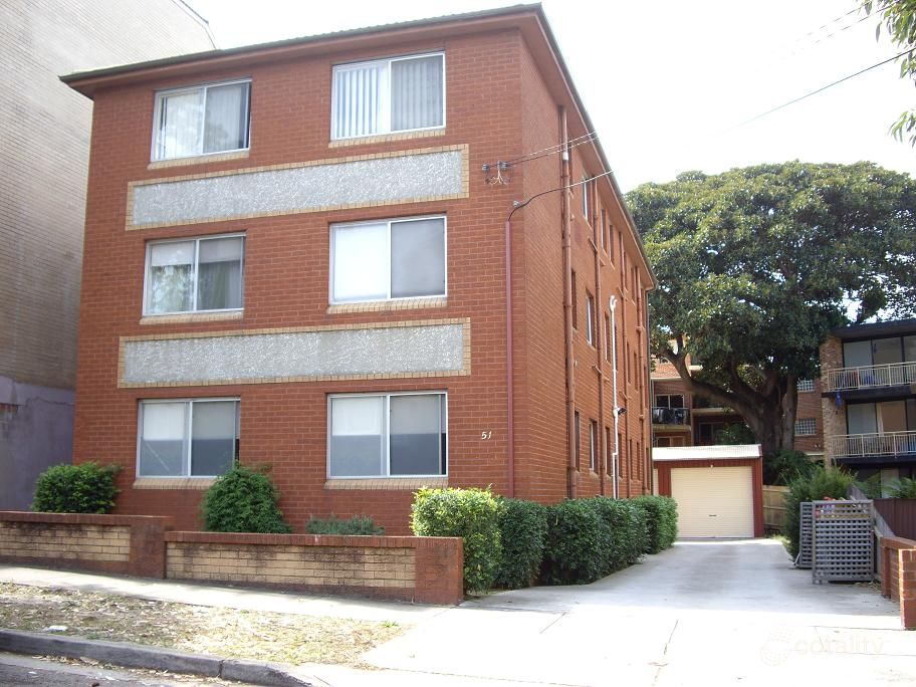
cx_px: 458
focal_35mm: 38
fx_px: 1006
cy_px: 344
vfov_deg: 37.7
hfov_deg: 49.0
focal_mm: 7.9
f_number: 2.8
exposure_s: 1/160
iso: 100
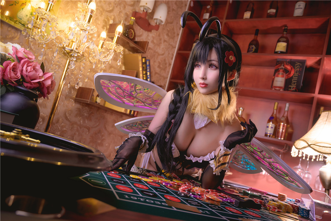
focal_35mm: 29
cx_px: 166
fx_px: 267
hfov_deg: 63.7
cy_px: 110
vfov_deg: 45.0
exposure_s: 1/60
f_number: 4
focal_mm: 29
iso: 100
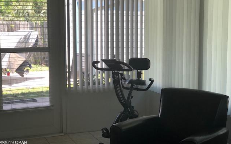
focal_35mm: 61
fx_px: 384
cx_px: 115
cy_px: 63
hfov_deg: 33.5
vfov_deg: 21.3
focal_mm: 6.6
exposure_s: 1/120
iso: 32
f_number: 2.8
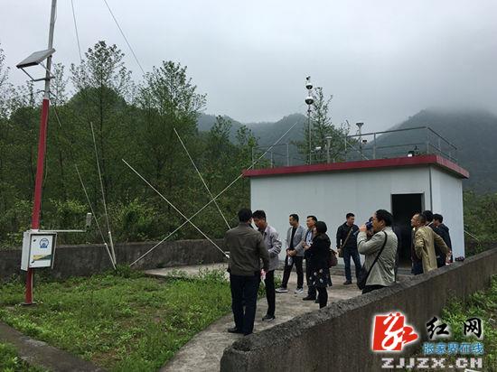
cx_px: 248
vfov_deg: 48.2
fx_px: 416
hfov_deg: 61.7
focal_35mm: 29
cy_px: 186
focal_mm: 4.15
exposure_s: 1/950
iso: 25
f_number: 2.2
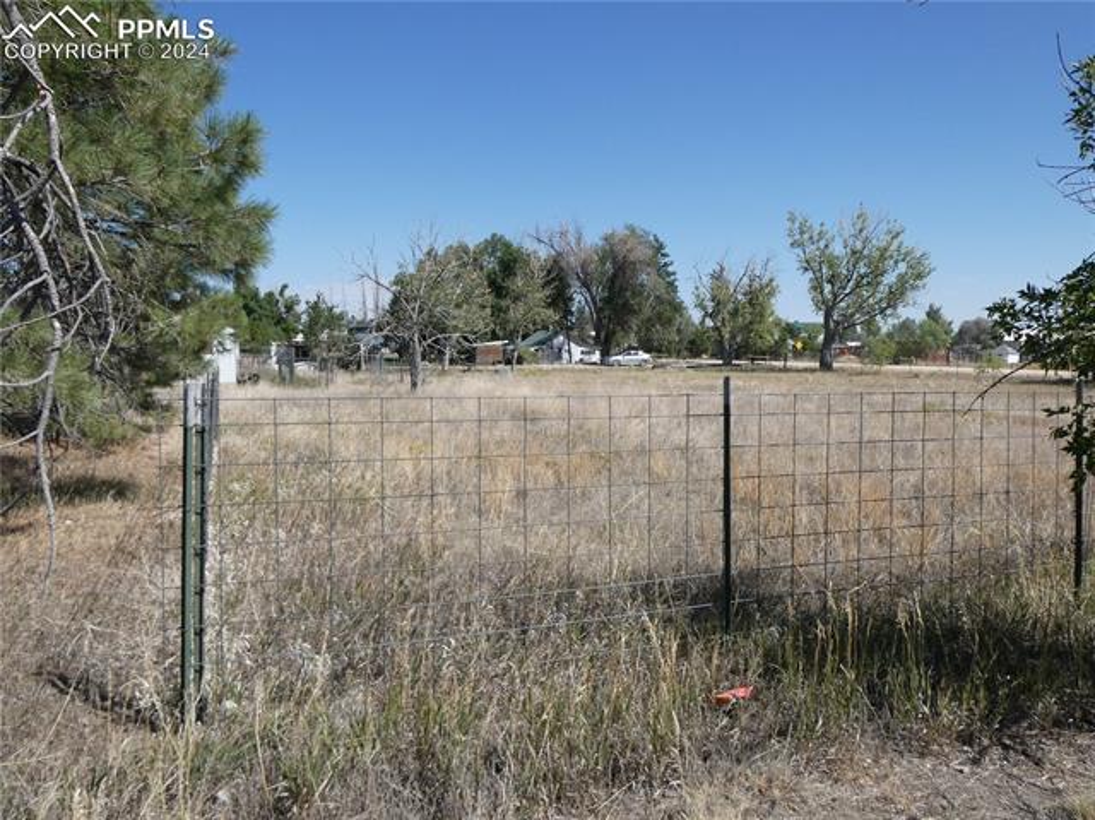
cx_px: 548
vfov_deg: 56.8
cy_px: 410
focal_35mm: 24
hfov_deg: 71.6
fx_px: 759
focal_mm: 4.3
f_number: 3.5
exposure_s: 1/1000
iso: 80
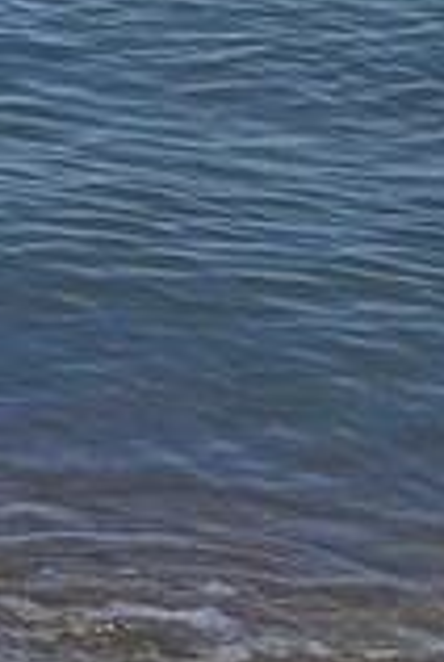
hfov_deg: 3.6
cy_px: -446
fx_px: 5949
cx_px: -2350
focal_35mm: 323
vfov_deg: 6.3
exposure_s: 1/400
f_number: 11
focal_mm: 32
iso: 200
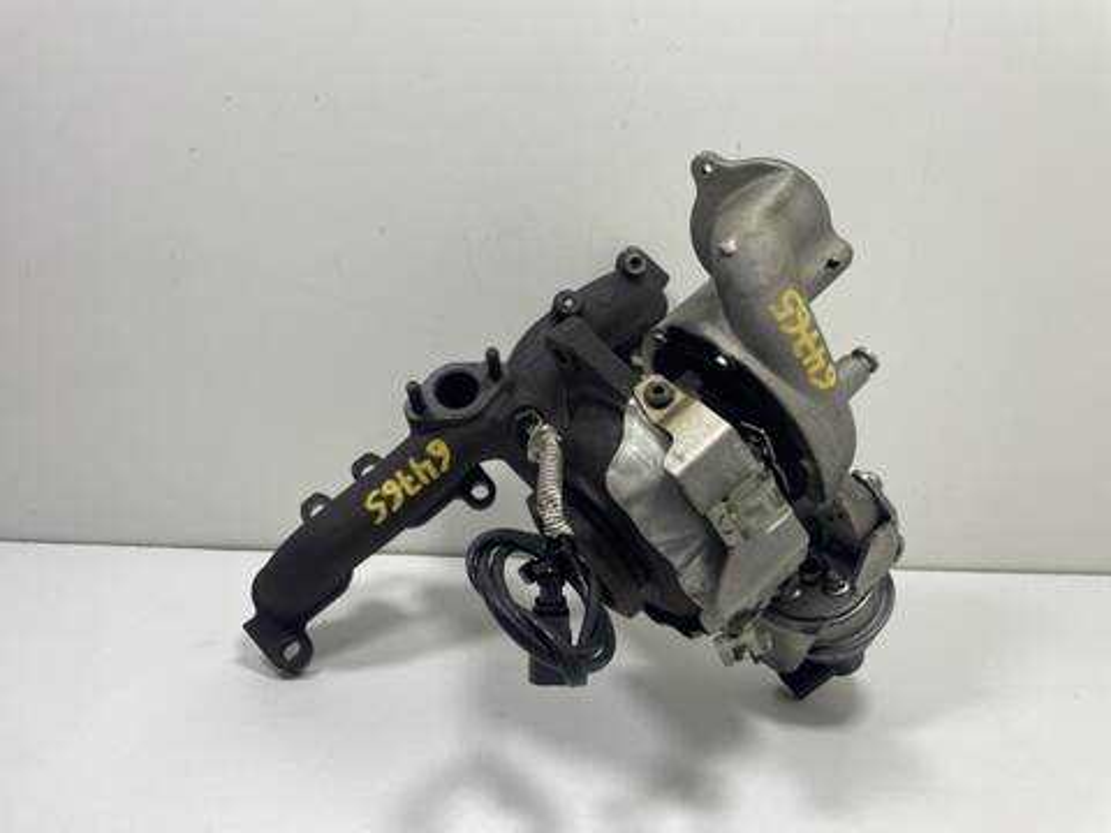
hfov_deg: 67.3
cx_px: 556
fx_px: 834
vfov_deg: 53.1
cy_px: 416
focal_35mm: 26
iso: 80
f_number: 1.6
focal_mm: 4.2
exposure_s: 1/100
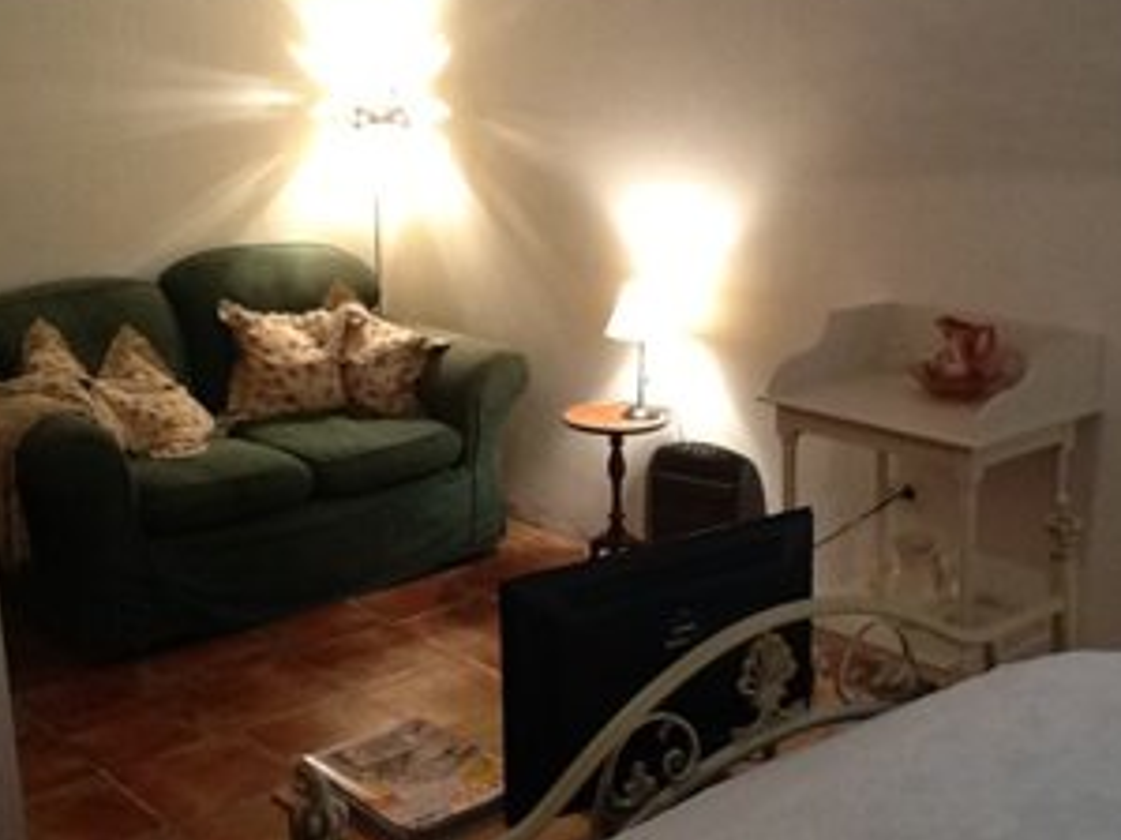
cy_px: 450
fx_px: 1716
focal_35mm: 53
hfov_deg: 36.1
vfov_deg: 27.5
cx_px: 645
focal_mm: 2.03
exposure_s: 1/30
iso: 160
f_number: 2.4
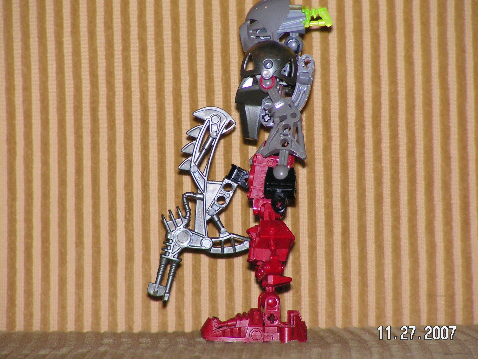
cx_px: 242
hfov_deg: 7.3
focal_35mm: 271
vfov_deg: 5.5
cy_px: 177
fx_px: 3742
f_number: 3.2
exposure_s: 1/250
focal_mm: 42.1
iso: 200
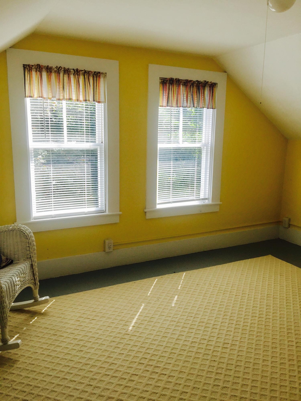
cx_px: 150
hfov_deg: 48.2
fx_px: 336
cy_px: 200
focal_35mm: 29
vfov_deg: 61.7
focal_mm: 4.15
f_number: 2.2
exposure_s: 1/377
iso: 32
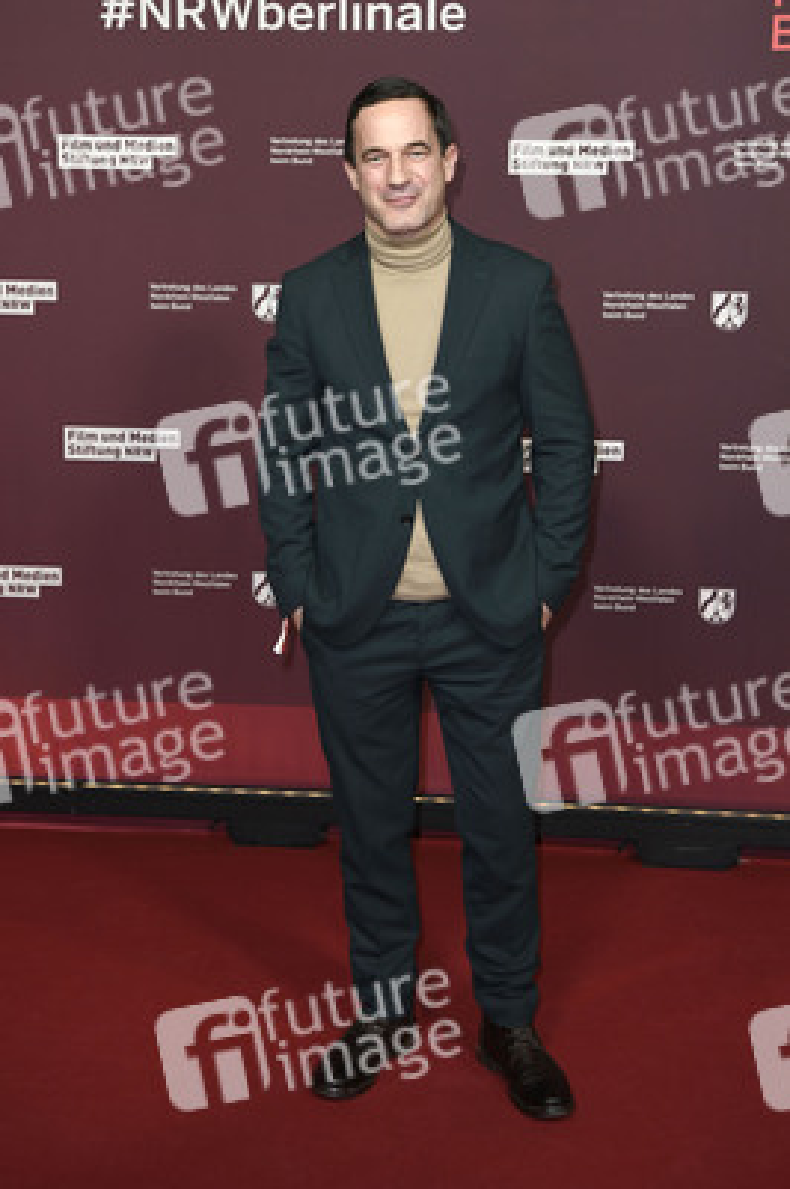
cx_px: 395
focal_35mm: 48
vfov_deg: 41.1
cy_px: 594
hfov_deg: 28.0
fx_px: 1583
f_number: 4
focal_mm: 48
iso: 800
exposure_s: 1/320
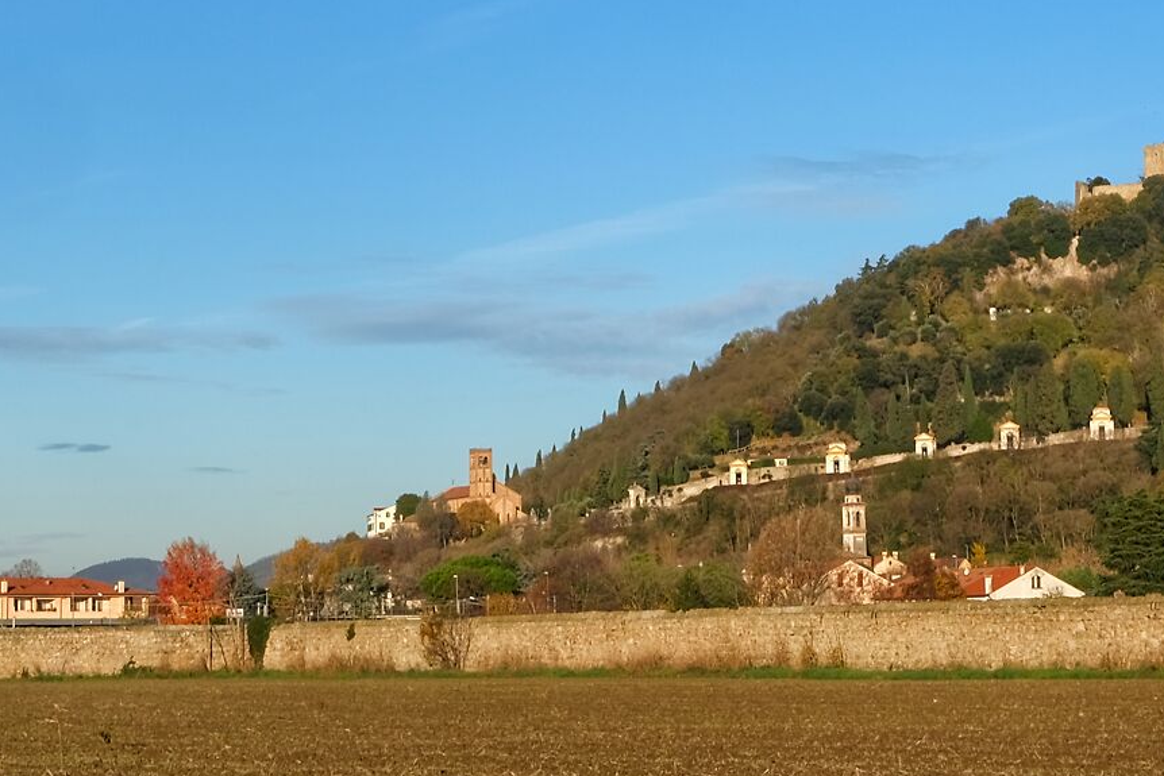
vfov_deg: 13.2
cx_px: 600
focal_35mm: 103
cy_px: 100
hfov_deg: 19.8
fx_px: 3331
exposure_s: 1/80
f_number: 13
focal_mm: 24.9
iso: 80
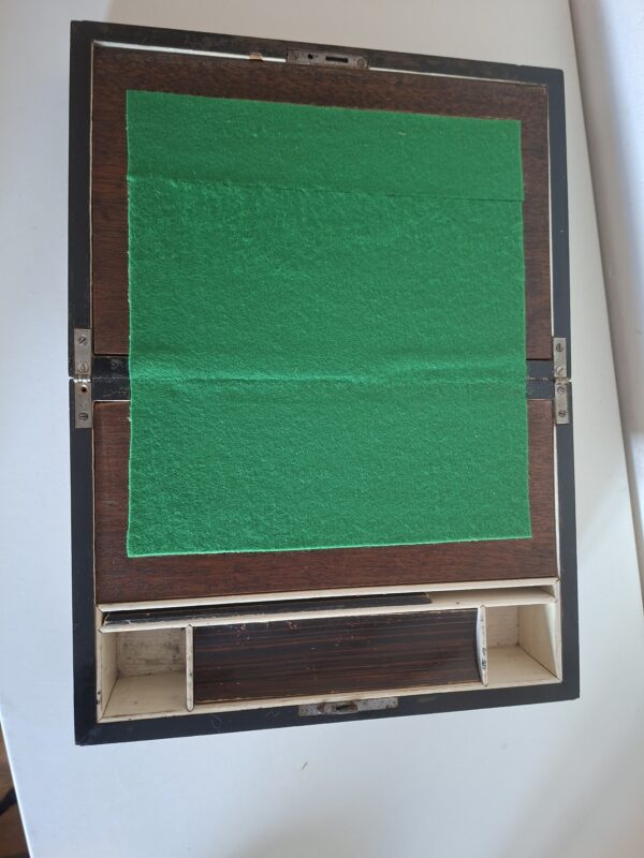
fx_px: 571
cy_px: 429
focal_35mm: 23
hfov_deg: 58.9
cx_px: 322
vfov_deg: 73.9
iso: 400
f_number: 1.8
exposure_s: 1/25
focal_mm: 5.54
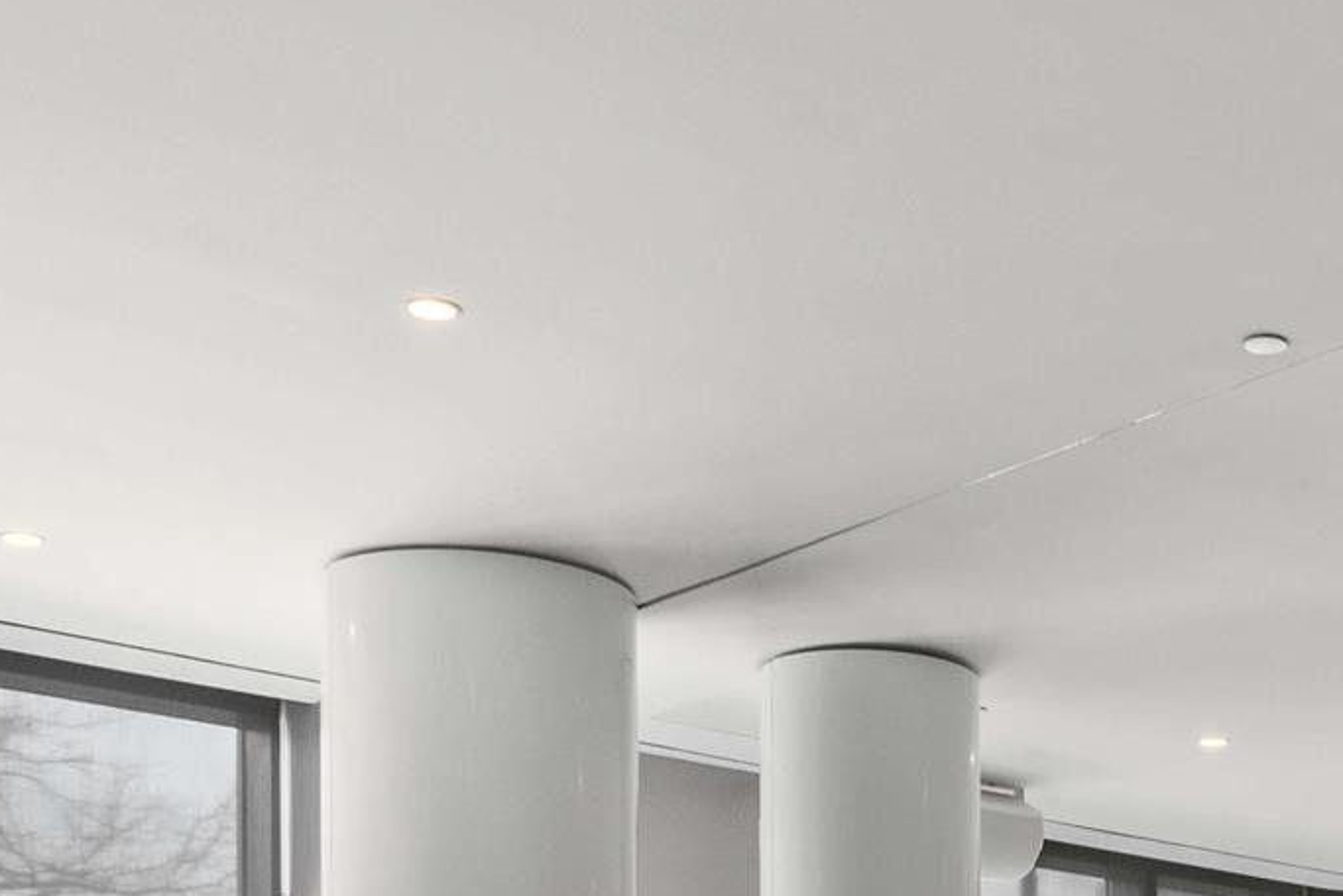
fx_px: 2687
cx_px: 1264
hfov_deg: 26.9
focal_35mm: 72
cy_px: 1297
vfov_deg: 17.3
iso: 400
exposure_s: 1/10
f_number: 8
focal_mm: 16
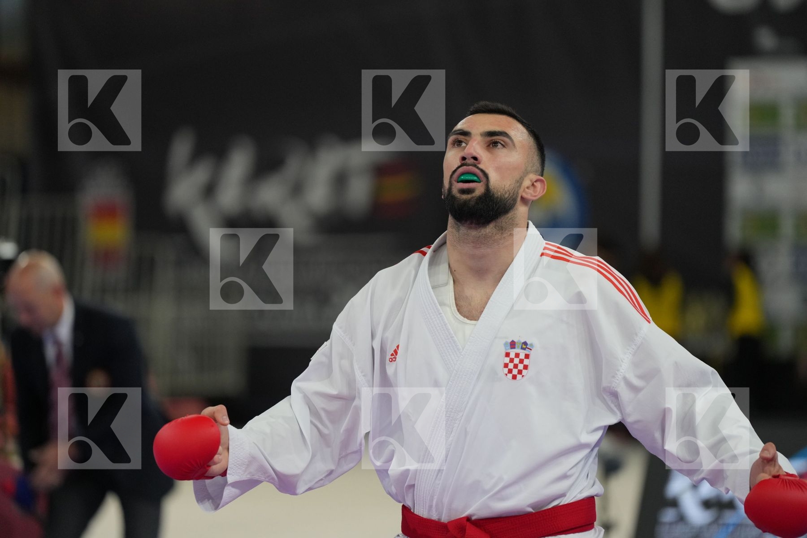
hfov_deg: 10.3
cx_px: 404
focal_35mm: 200
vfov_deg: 6.9
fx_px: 4483
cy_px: 269
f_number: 2.8
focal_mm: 200
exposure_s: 1/1000
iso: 2000
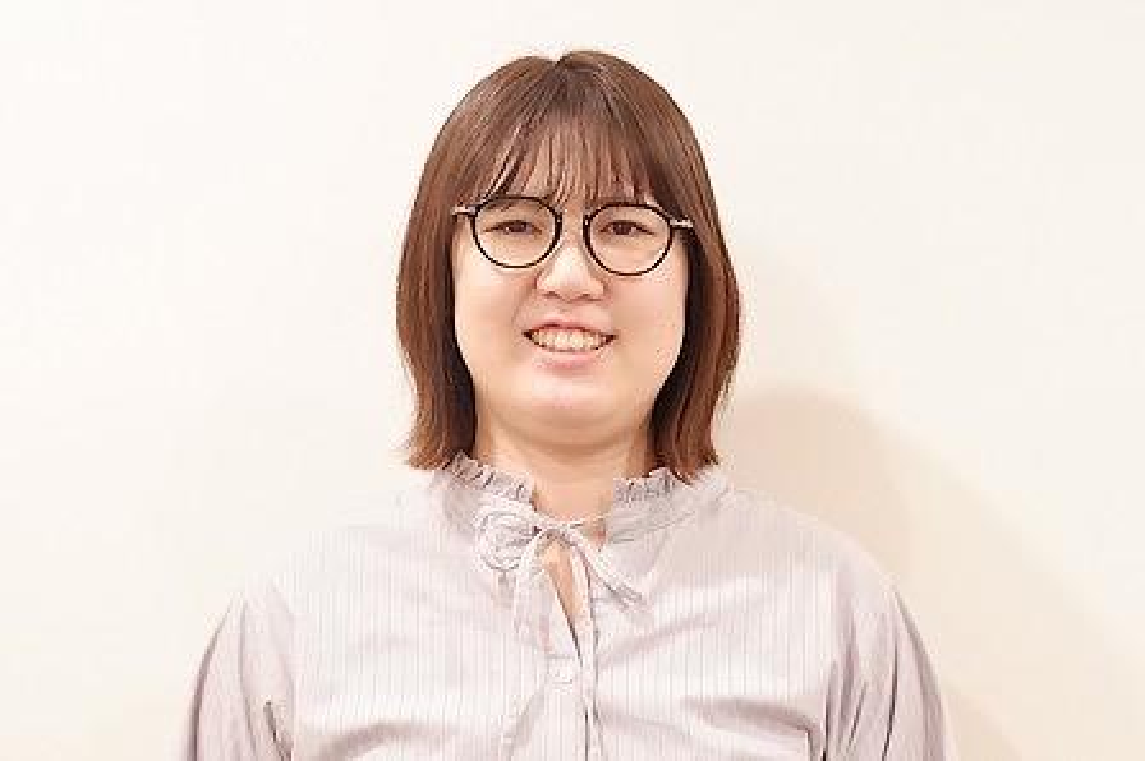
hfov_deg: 37.5
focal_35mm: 53
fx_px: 1684
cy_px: 380
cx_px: 572
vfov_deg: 25.5
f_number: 5
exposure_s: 1/50
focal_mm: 35.3
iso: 3200
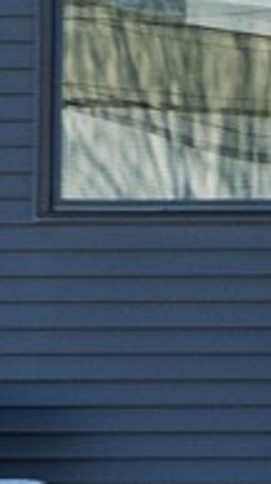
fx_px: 4066
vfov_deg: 6.8
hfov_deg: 3.2
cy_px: 8
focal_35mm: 317
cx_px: 1892
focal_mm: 24
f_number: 8
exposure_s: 1/200
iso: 320
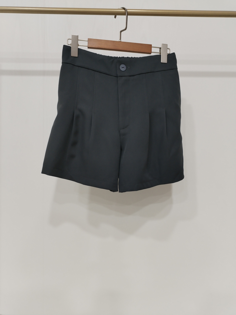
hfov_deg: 48.2
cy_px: 158
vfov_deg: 61.7
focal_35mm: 29
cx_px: 118
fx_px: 264
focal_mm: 4.75
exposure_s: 1/40
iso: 398
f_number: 1.8
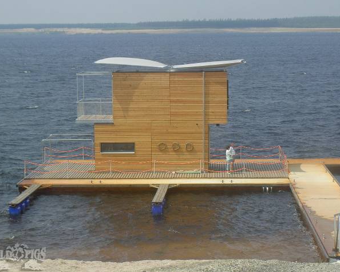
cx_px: 169
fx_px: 1238
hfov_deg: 15.6
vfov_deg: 12.5
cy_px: 137
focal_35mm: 123
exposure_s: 1/400
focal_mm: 24
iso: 50
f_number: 4.9
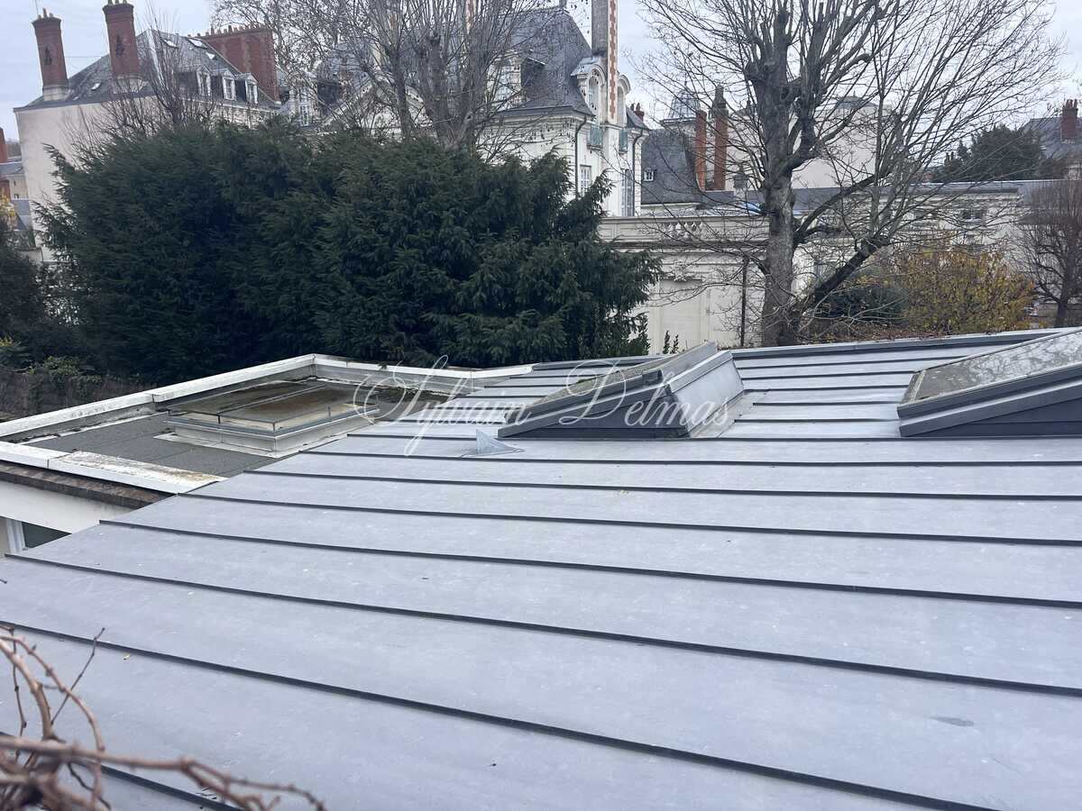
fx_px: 813
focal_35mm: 26
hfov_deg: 67.3
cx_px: 541
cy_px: 406
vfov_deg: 53.1
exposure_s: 1/101
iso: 125
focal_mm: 5.7
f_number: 1.5
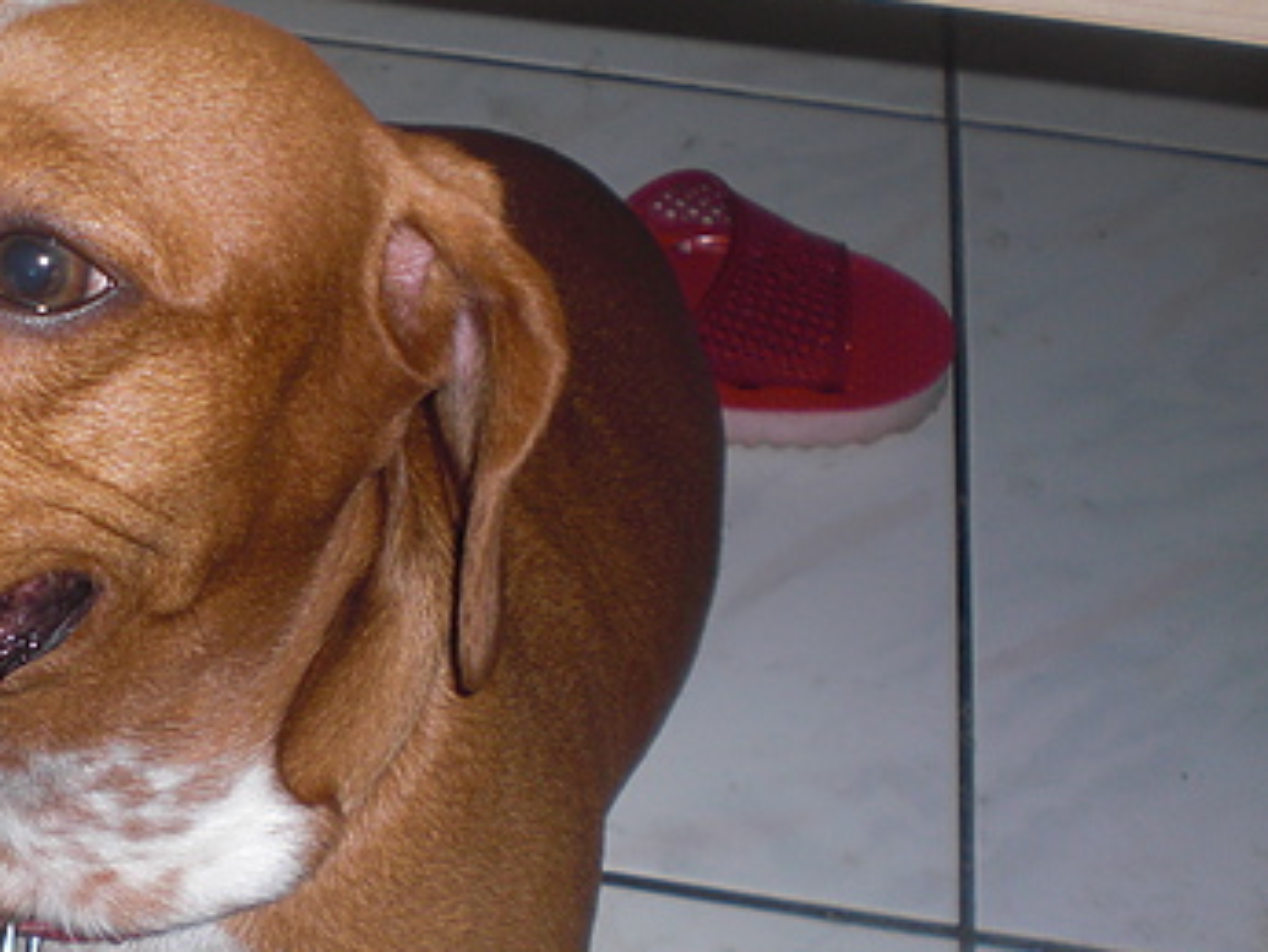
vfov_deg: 22.3
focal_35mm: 66
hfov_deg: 28.5
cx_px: 191
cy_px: 482
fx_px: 2418
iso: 100
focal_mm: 6.3
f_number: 3.1
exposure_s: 1/60
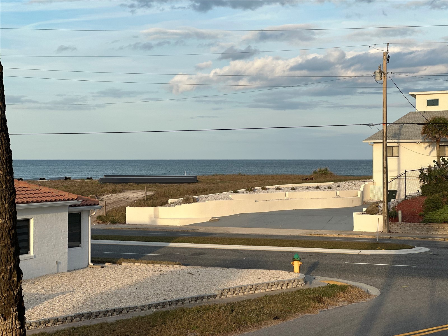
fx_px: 997
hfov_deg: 25.3
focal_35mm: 77
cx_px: 224
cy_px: 168
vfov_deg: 19.1
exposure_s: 1/323
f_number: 2.8
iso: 32
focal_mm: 9
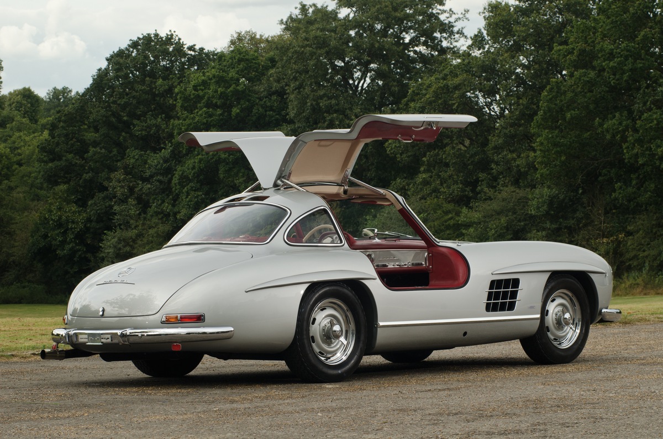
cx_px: 332
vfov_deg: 7.9
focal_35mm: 174
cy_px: 220
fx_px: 3198
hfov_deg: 11.8
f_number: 11
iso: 200
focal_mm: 116
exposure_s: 1/60
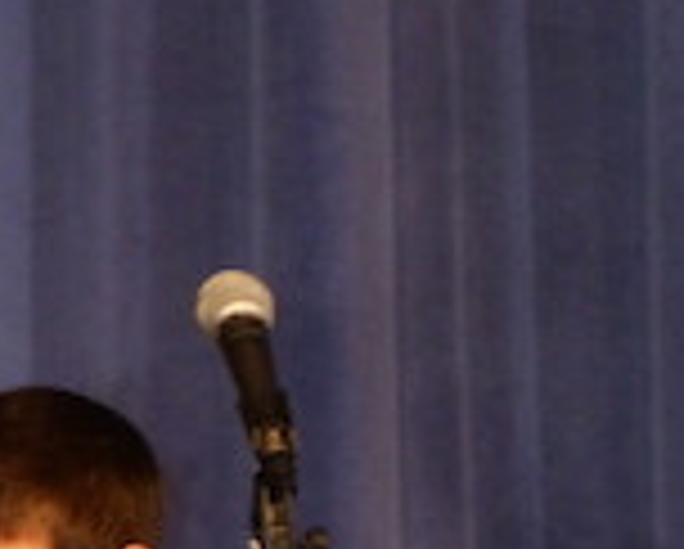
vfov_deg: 1.1
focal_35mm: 1390
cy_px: 518
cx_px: -367
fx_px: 28175
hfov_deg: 1.4
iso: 400
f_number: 8
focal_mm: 73
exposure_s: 1/8
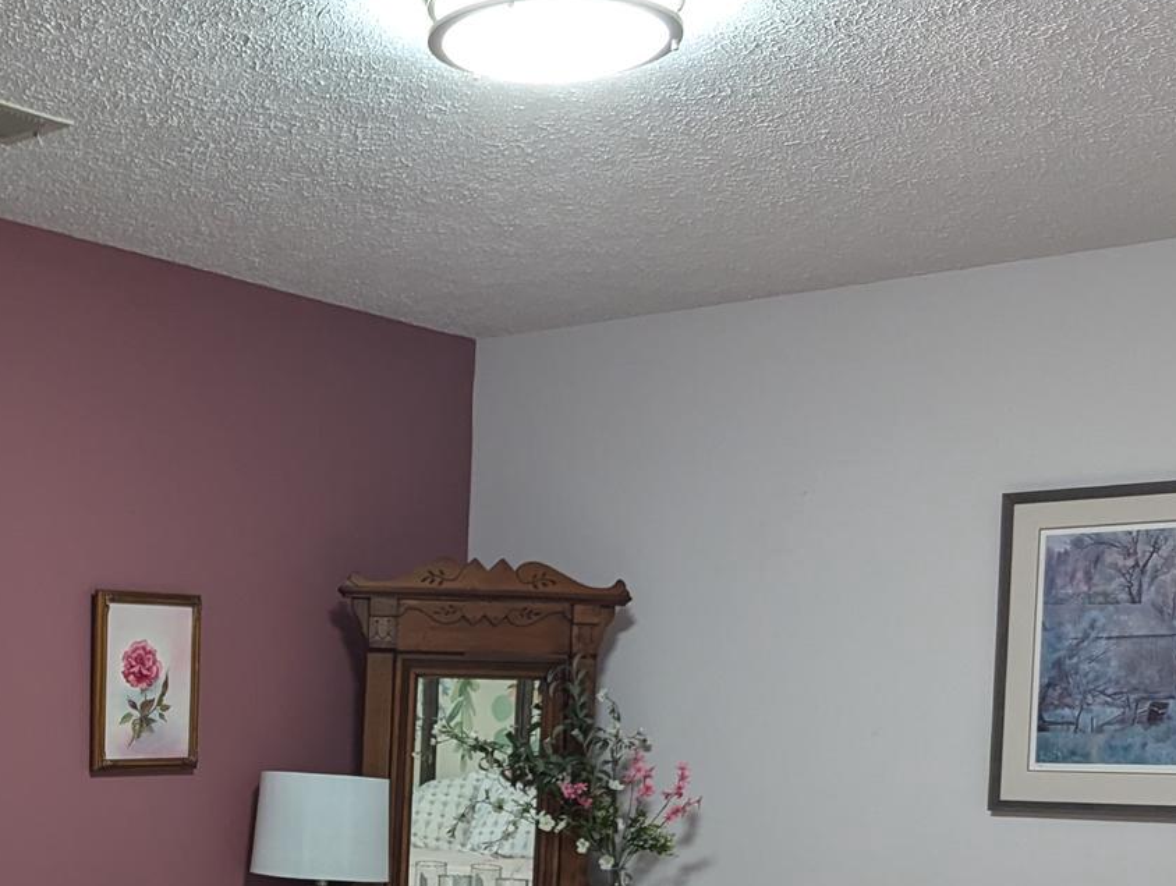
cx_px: 185
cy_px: 894
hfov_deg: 32.0
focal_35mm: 58
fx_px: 1974
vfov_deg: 24.1
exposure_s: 1/120
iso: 342
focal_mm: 6.81
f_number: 1.85
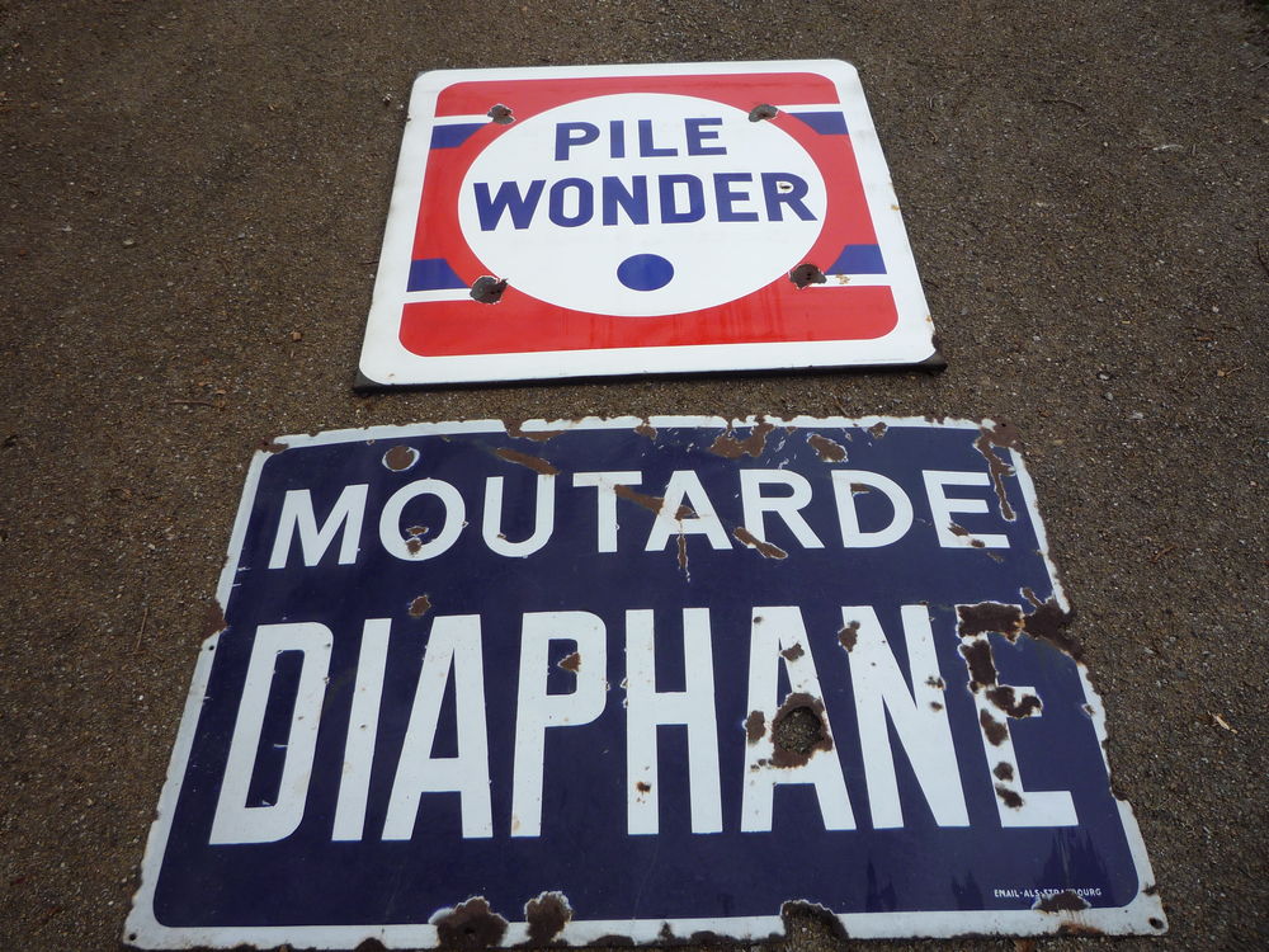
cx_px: 634
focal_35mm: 30
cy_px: 476
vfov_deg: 46.8
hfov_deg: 60.0
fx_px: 1100
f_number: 4
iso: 100
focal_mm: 5.2
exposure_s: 1/400
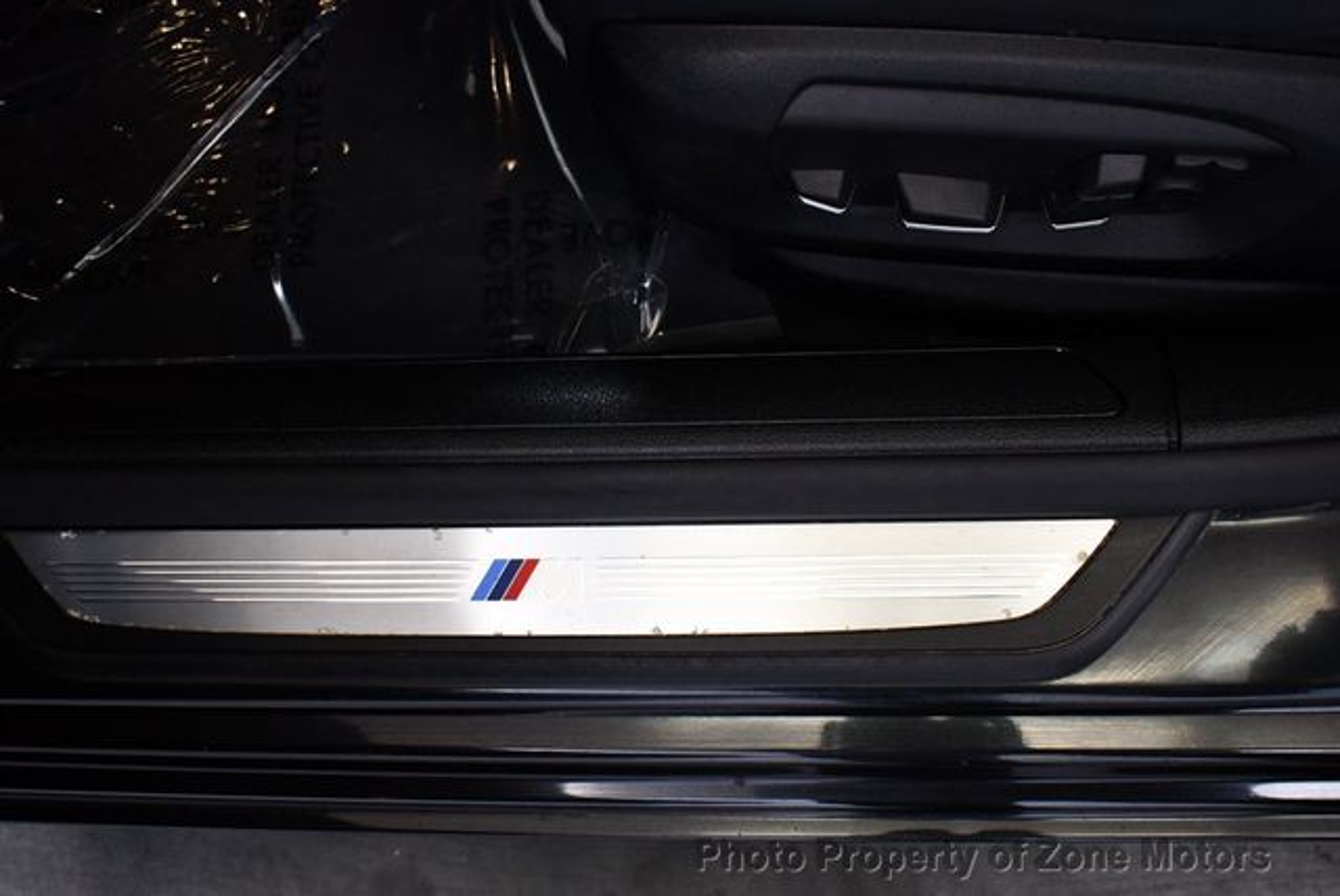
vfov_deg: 30.6
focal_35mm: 44
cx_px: 670
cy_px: 448
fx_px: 1639
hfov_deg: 44.5
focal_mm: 22
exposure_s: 1/125
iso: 1400
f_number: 3.8
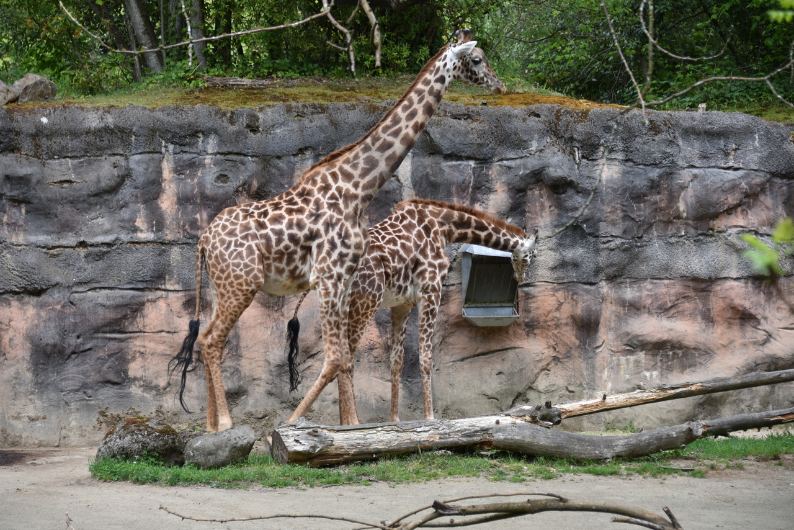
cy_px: 265
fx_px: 2757
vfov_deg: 11.0
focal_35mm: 125
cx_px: 397
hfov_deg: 16.4
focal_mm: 125
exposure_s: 1/250
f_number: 5.6
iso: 220
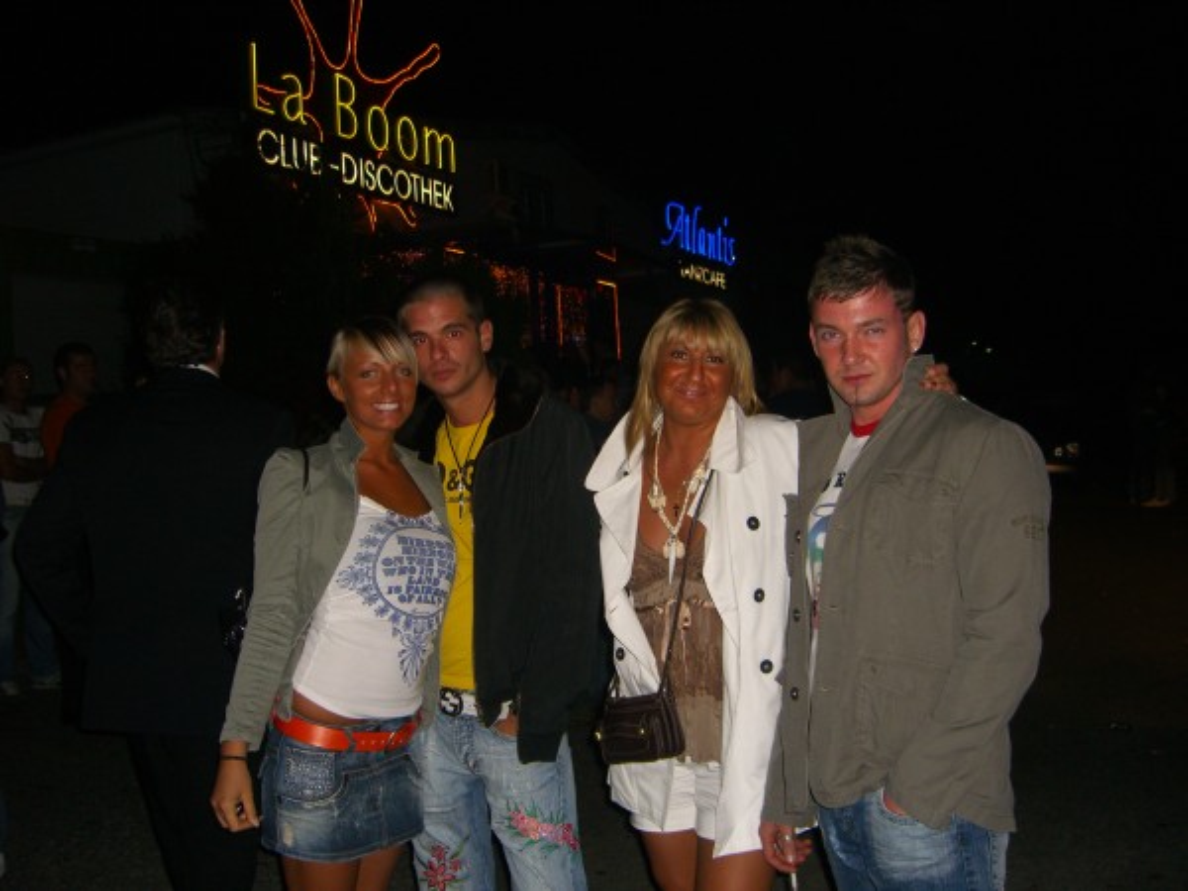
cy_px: 446
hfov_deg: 49.0
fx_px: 1304
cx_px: 594
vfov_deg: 37.7
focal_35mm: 38
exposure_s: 1/60
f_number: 2.8
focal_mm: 7.9
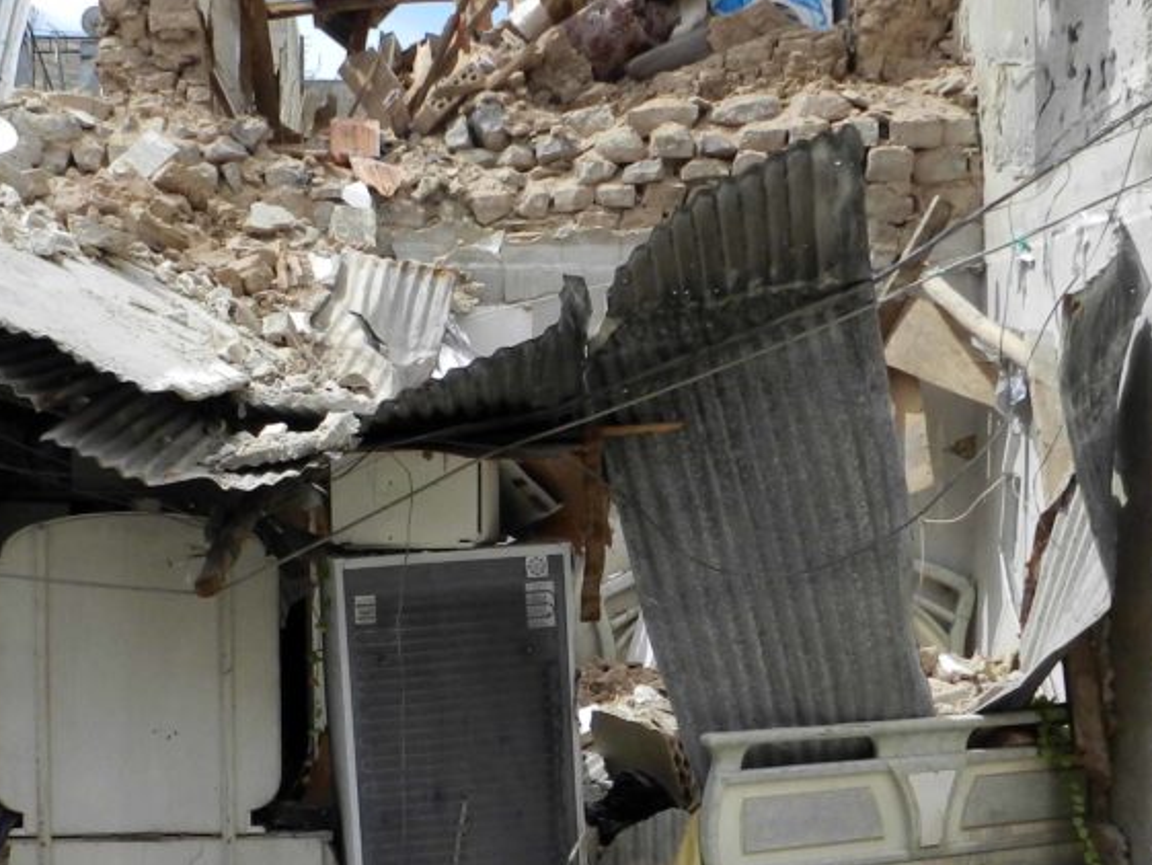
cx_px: 347
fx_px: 1598
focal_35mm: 48
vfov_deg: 30.0
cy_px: 604
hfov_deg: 39.0
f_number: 4
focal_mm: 4
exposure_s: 1/800
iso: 160
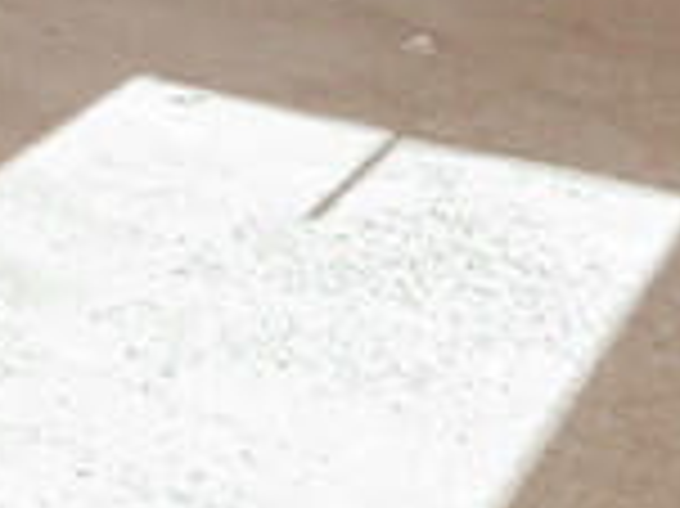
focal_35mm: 95
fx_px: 1865
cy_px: -593
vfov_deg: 12.9
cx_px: -320
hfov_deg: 18.5
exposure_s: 1/100
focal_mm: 7
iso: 200
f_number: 4
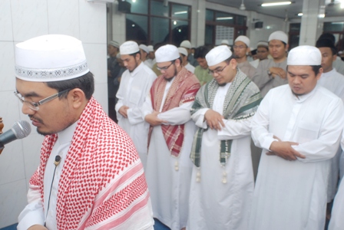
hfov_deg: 61.9
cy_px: 115
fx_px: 287
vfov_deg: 43.7
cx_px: 172
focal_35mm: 30
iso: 400
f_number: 4
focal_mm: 20
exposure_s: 1/20
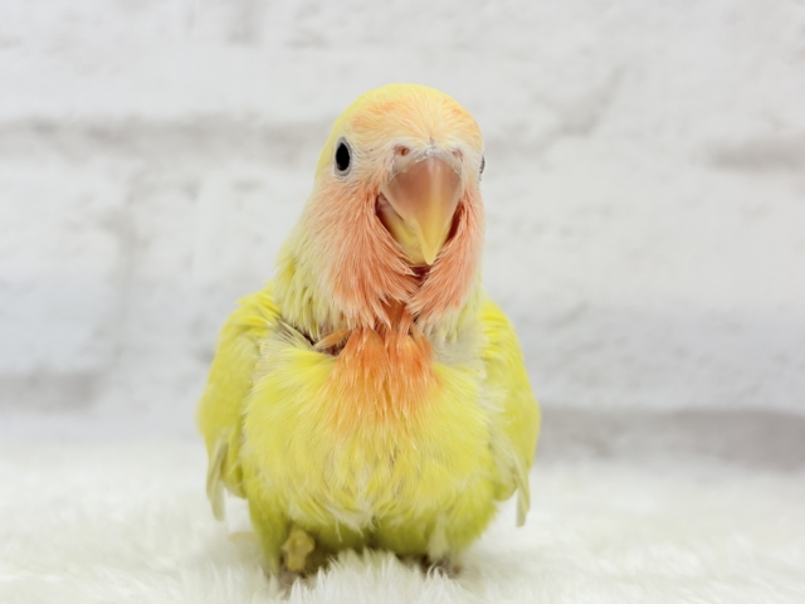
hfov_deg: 36.8
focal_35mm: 52
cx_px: 402
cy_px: 302
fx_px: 1209
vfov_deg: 28.0
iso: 32
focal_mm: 5.96
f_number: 1.6
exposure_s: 1/50
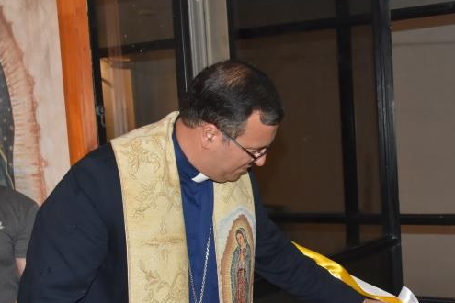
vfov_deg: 21.8
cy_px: 201
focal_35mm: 62
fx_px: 784
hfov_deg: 31.9
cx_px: 335
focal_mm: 20
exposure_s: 1/60
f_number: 5.6
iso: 1250
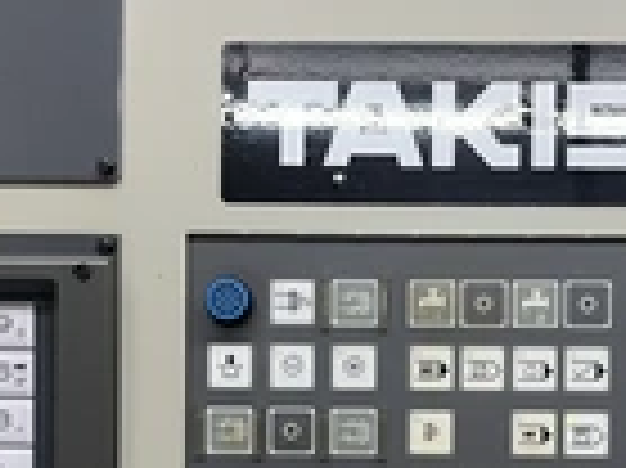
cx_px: 441
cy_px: 436
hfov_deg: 25.8
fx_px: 1355
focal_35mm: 75
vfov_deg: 19.2
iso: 64
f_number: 1.6
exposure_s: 1/120
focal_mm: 5.1
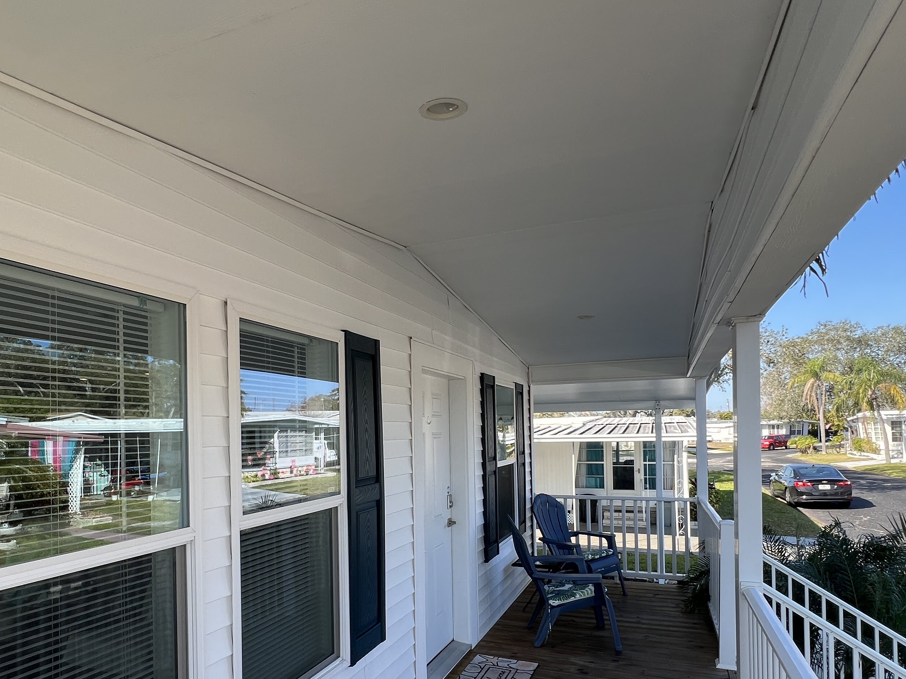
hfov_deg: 78.9
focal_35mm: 21
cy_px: 432
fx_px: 550
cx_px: 420
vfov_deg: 62.4
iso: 32
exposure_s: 1/365
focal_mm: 1.57
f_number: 1.8
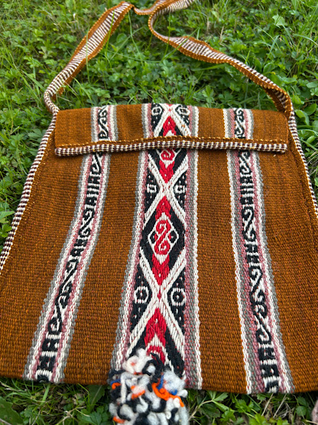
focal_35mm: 26
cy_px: 212
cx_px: 159
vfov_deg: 67.3
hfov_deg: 53.0
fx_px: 319
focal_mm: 5.7
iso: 50
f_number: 1.5
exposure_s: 1/401
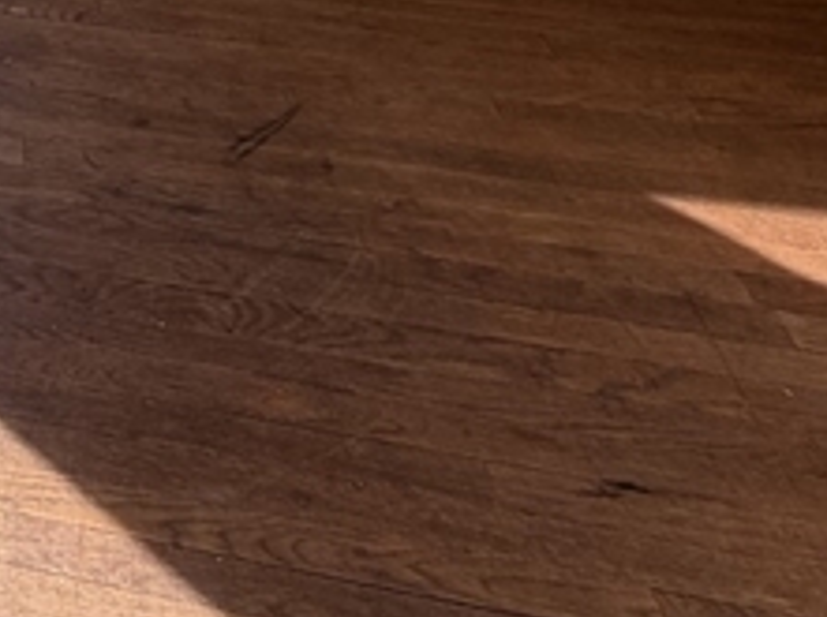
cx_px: -498
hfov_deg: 22.7
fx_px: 1550
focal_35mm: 65
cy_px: -639
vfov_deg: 16.6
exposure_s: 1/144
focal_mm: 2.22
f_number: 2.2
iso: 40
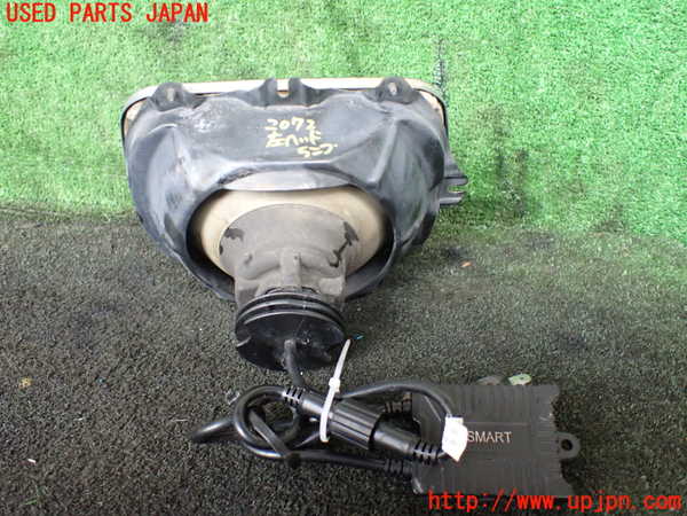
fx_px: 595
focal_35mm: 30
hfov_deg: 60.0
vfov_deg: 46.8
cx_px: 344
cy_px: 258
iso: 800
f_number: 2.3
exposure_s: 1/40
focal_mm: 5.4
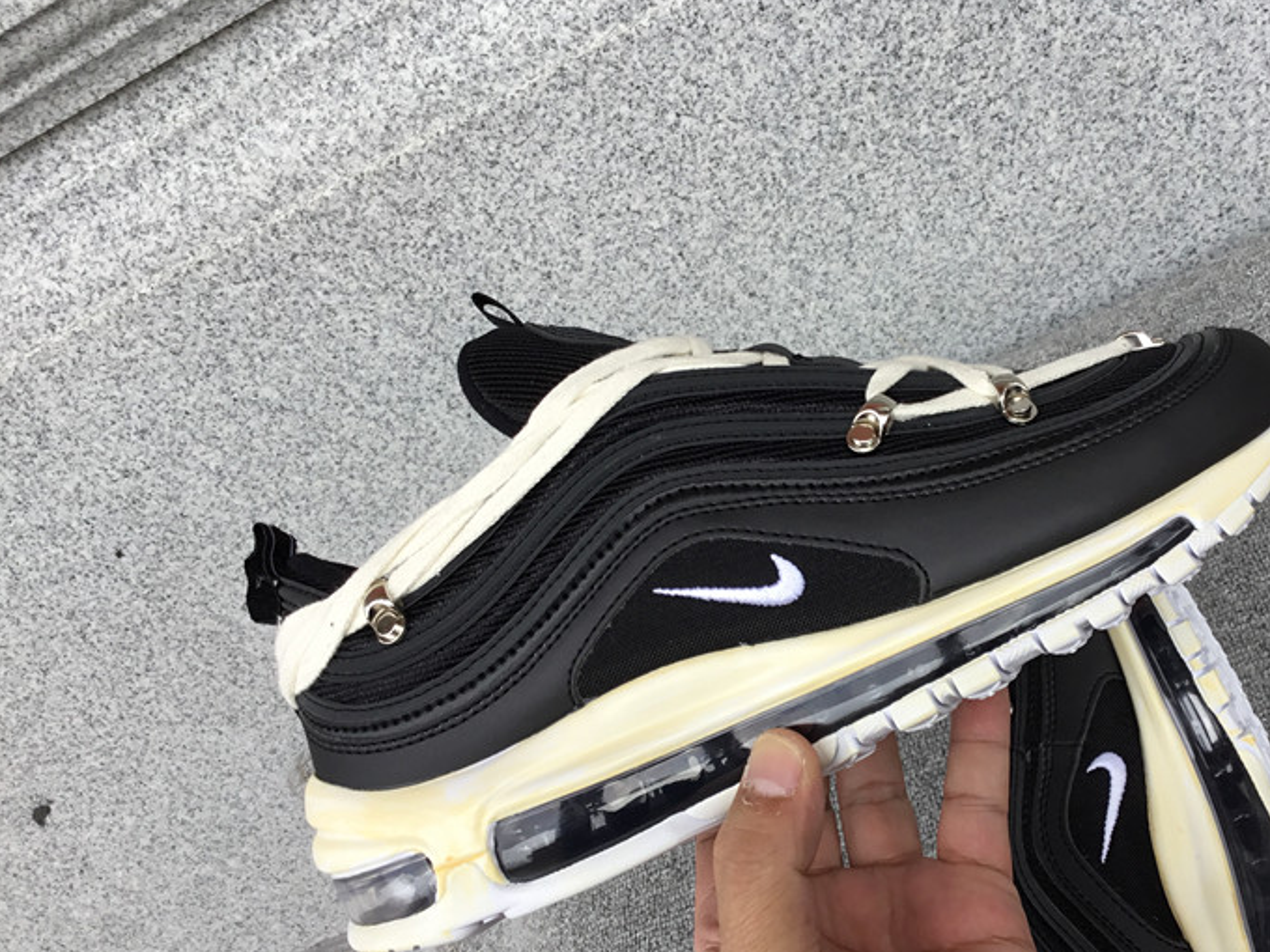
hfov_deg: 45.2
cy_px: 505
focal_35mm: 41
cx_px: 831
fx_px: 1504
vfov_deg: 35.1
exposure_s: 1/140
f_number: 2.4
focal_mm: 3.3
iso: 25
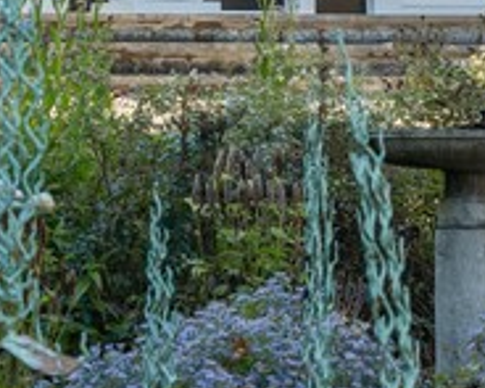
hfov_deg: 7.0
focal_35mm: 275
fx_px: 3945
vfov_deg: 5.6
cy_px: -55
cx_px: 440
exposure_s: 1/25
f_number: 11
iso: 200
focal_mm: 60
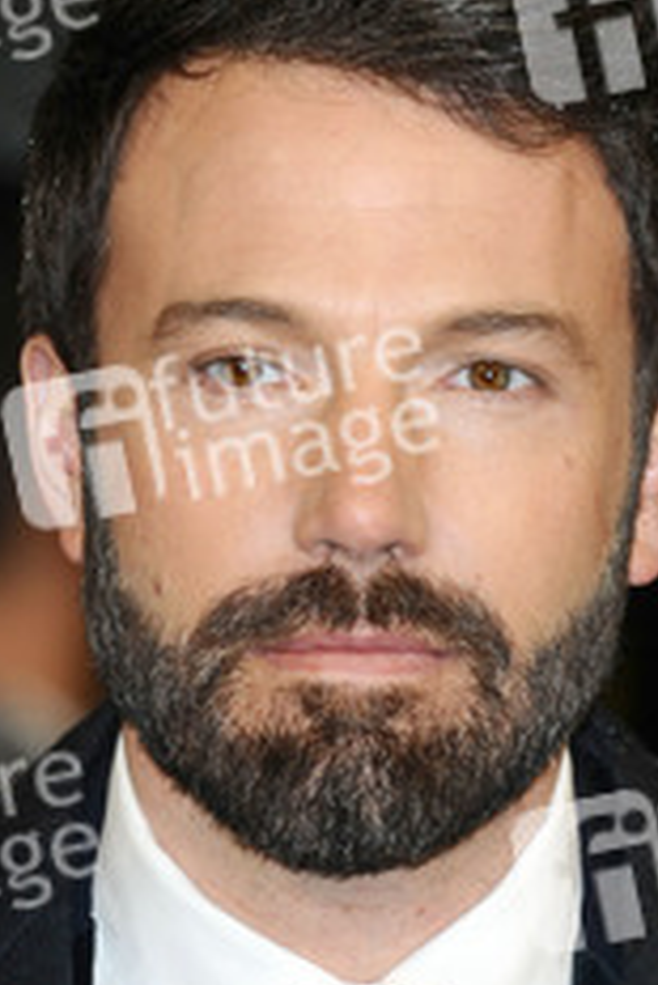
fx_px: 14180
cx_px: 346
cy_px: 641
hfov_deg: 2.7
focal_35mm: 518
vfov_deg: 4.0
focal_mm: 200
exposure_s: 1/200
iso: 320
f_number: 4
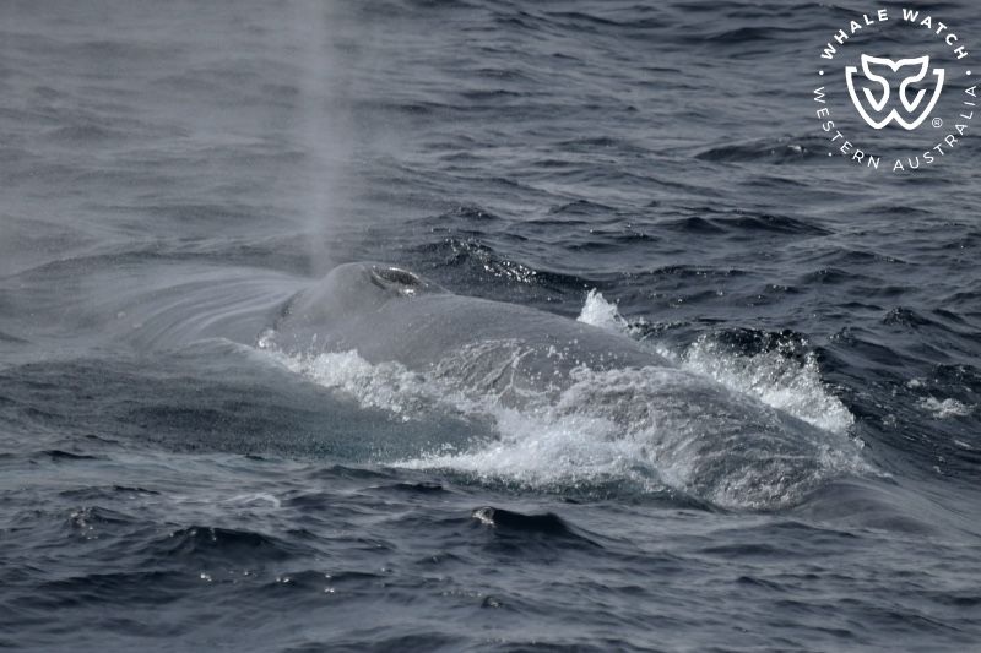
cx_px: 490
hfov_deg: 3.4
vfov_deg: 2.3
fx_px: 16346
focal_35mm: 600
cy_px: 326
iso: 900
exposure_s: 1/8000
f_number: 6.3
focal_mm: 600
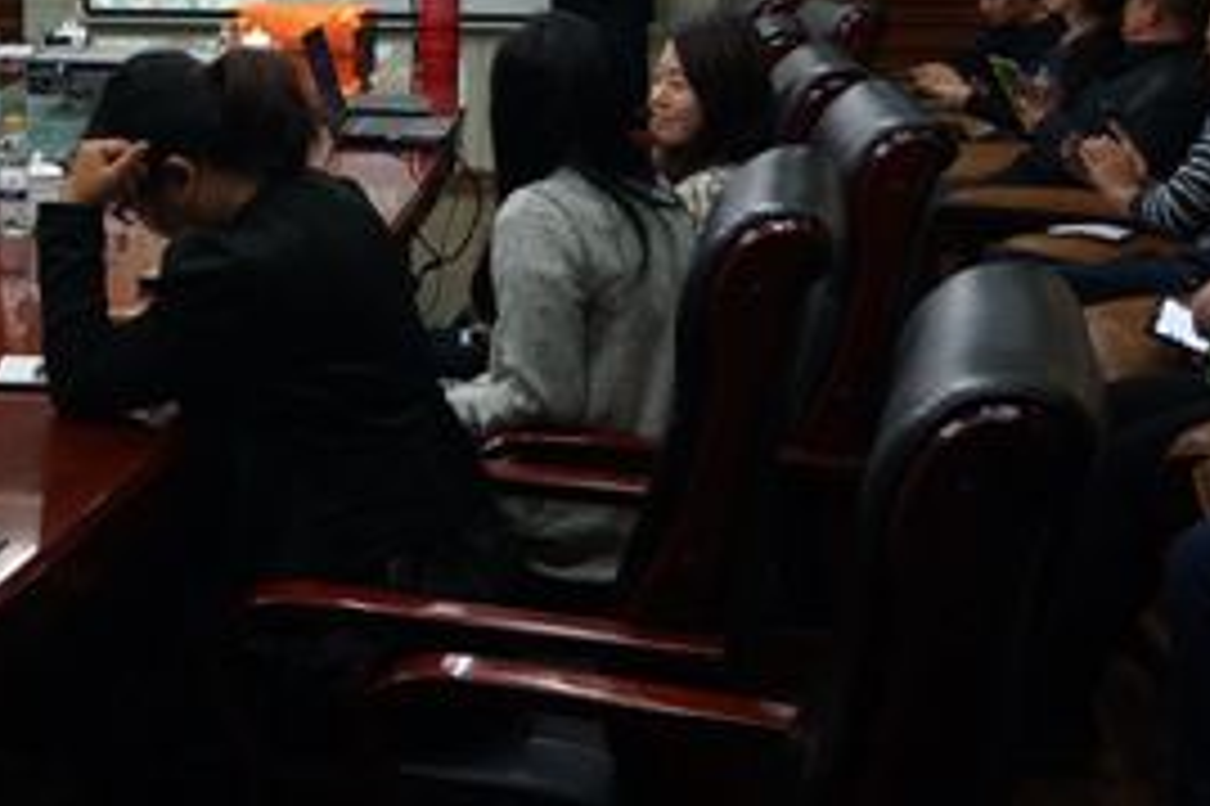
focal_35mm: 67
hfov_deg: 28.8
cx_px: 94
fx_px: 2250
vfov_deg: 19.7
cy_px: 23
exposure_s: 1/60
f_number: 4
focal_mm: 20
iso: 640
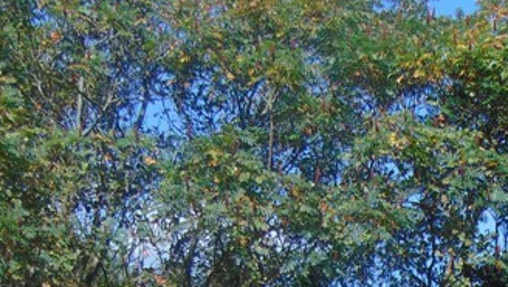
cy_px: 572
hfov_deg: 17.8
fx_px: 1604
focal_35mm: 119
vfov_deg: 9.5
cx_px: 443
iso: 80
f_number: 3.2
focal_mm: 6.3
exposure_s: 1/800
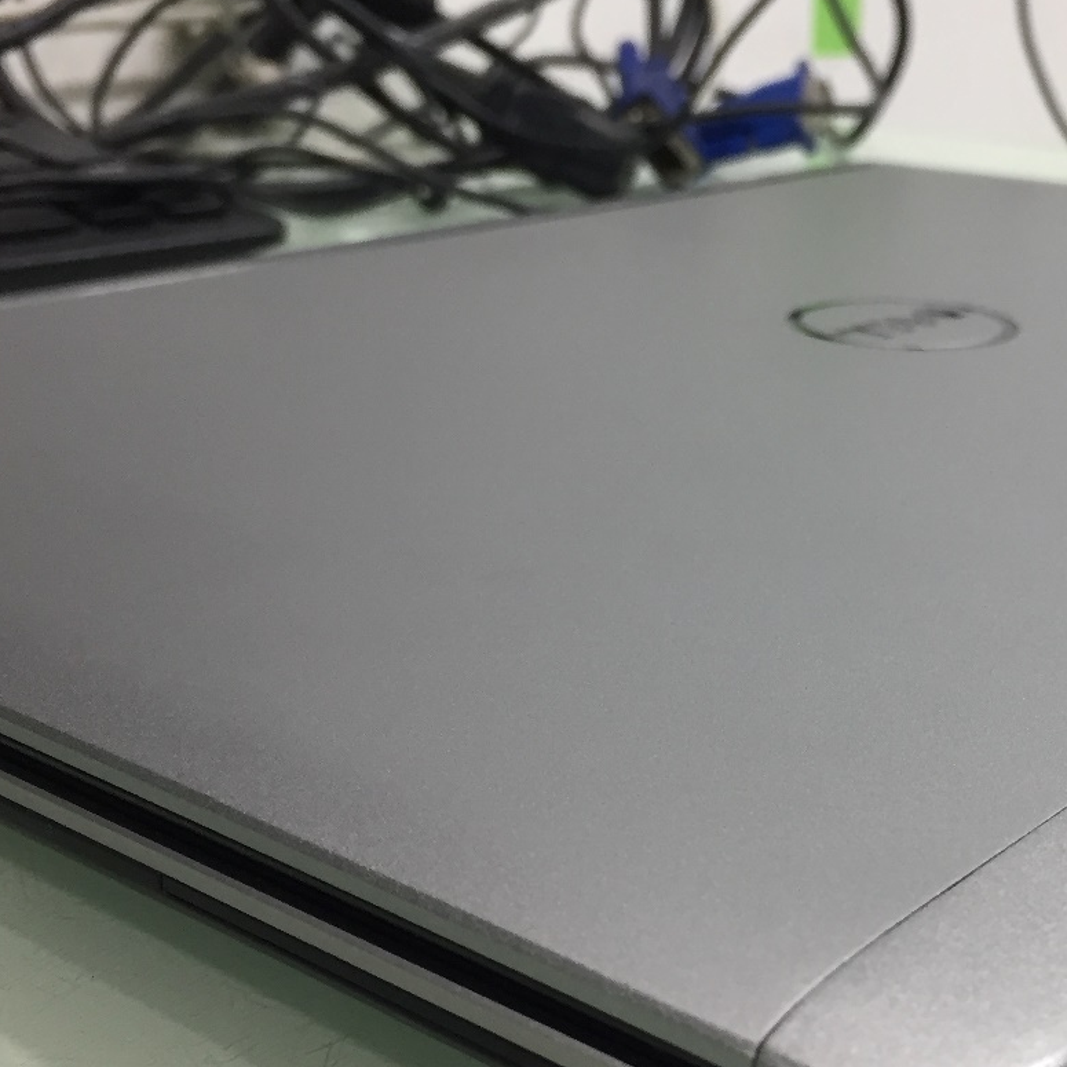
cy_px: 588
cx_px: 737
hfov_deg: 31.3
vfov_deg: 31.6
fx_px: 1883
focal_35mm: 54
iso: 100
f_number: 2.2
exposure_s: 1/33
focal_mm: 4.15
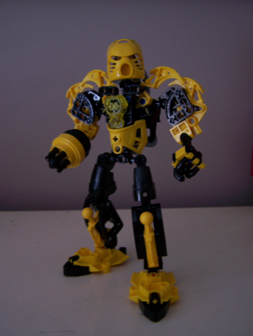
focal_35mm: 38
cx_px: 126
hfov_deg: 37.8
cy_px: 168
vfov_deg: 48.9
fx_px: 370
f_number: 2.8
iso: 160
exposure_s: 1/8
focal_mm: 6.3
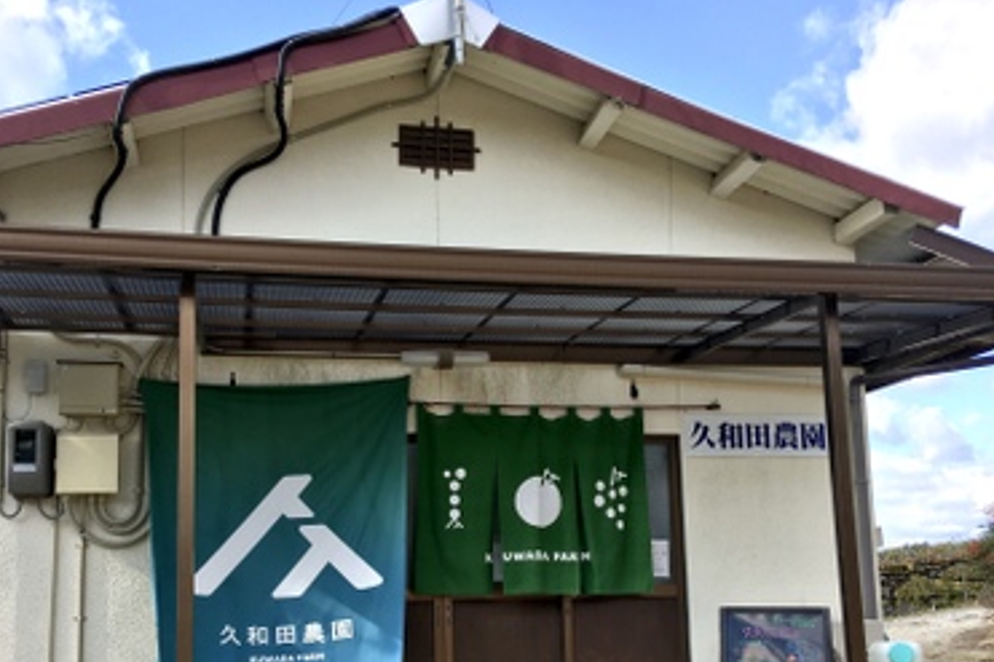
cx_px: 439
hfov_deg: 49.5
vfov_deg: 33.7
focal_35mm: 39
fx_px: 1076
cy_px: 466
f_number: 2.2
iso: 25
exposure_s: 1/718
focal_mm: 4.15
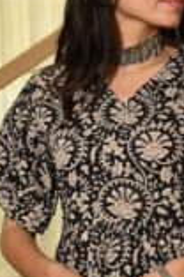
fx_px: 1363
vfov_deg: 11.4
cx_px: 272
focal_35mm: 177
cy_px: 335
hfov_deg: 7.6
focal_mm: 41
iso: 250
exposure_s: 1/160
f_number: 4.5
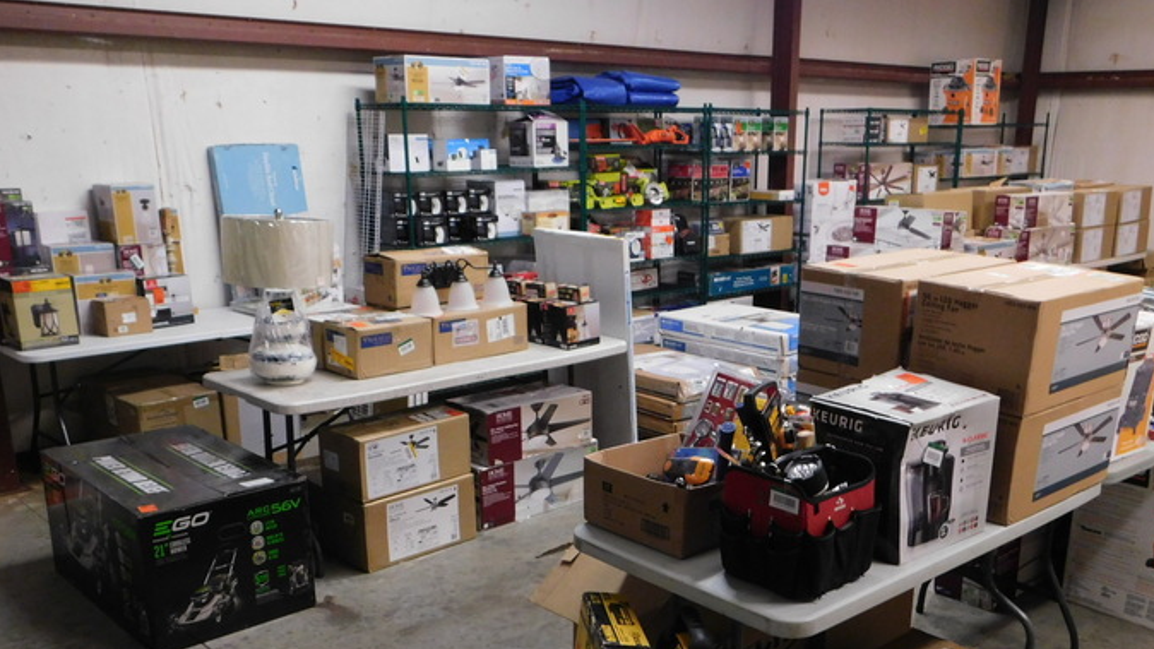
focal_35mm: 35
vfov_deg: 33.3
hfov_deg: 56.5
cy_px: 455
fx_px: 1071
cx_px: 631
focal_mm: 4.9
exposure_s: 1/30
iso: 400
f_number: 3.2
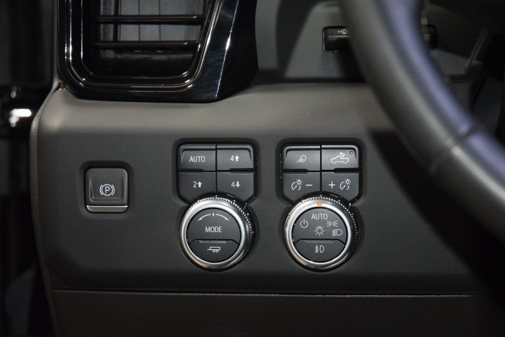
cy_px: 168
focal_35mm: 105
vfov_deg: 13.0
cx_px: 252
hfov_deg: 19.5
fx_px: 1473
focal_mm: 70
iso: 2200
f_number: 4.5
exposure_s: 1/50
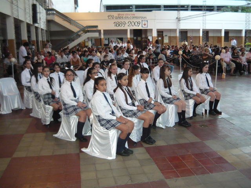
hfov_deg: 55.4
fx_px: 239
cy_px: 94
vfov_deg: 42.9
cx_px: 126
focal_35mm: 33
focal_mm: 5.5
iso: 400
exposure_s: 1/30
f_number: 2.8
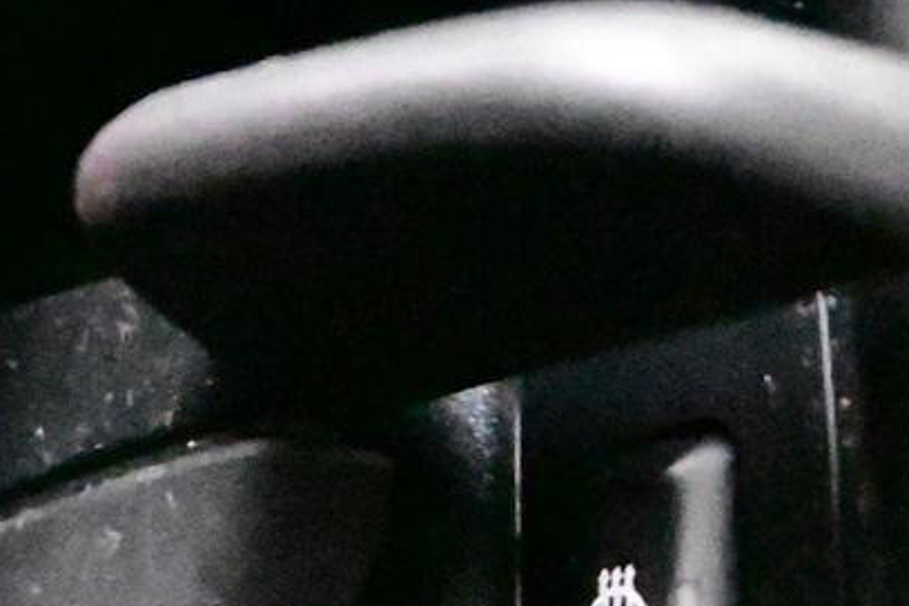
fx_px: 3989
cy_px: 684
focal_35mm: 158
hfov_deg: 13.0
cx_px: 316
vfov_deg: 8.6
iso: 51200
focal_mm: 26.5
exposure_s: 1/25
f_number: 4.5
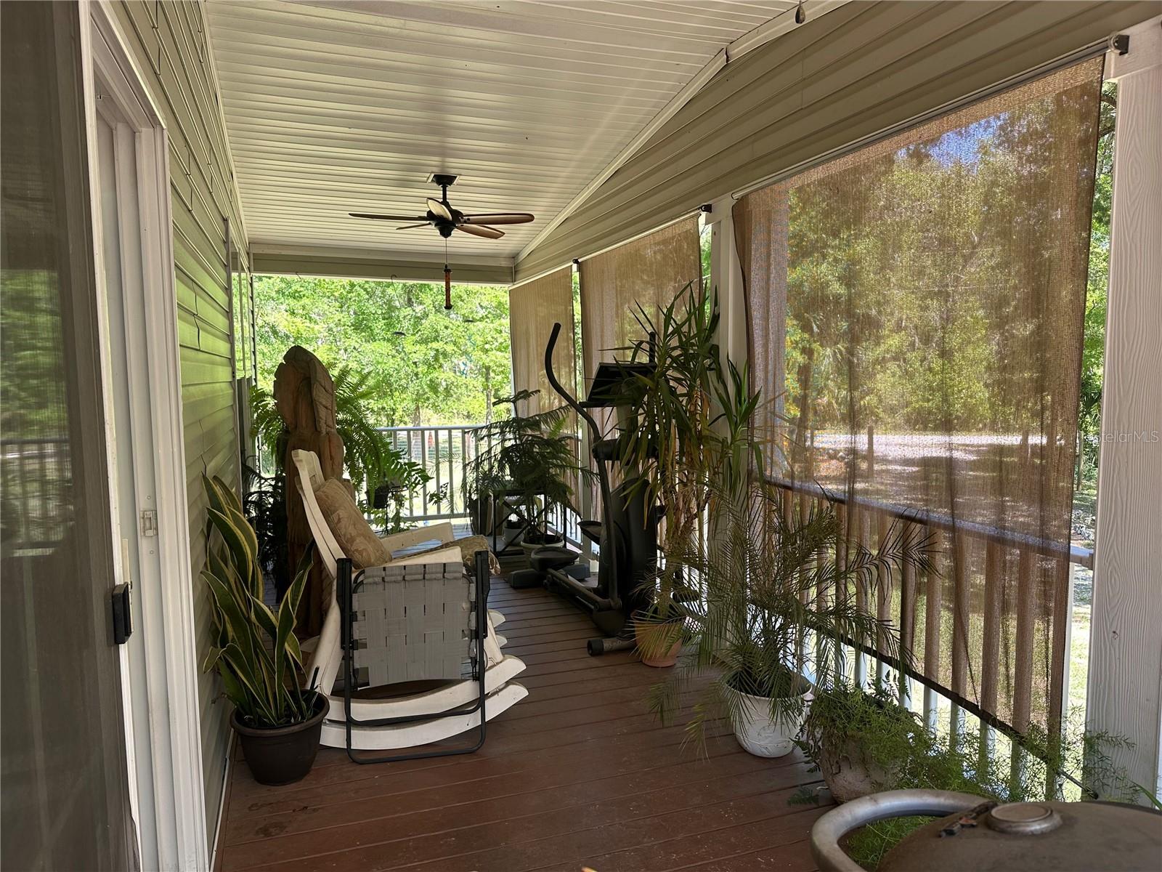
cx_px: 581
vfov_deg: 56.8
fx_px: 806
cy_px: 436
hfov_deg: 71.6
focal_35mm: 24
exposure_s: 1/181
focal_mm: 6.86
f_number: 1.78
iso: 64
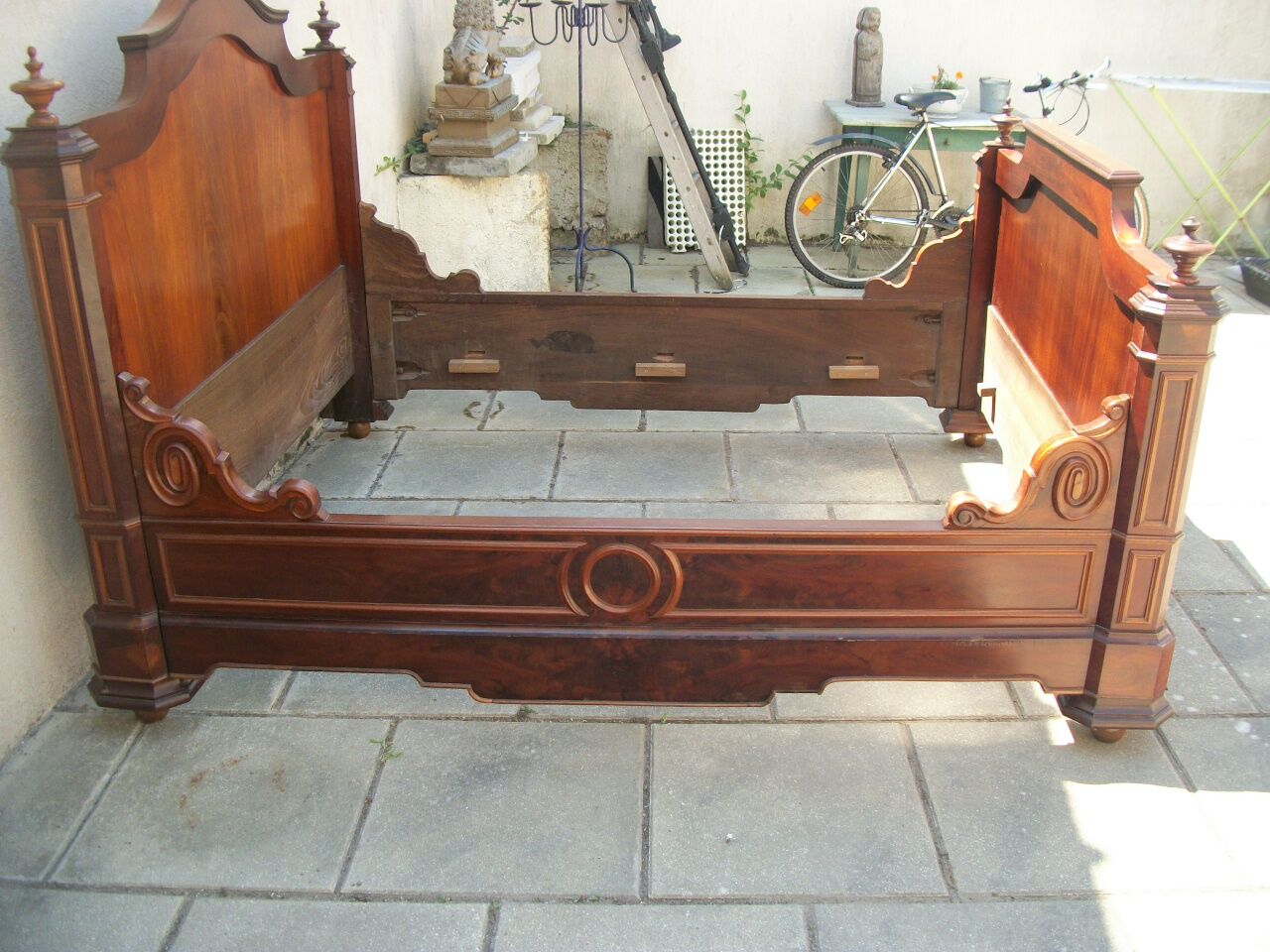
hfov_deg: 56.8
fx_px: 1174
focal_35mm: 32
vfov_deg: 44.2
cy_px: 476
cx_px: 635
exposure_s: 1/160
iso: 80
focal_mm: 5.7
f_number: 2.9
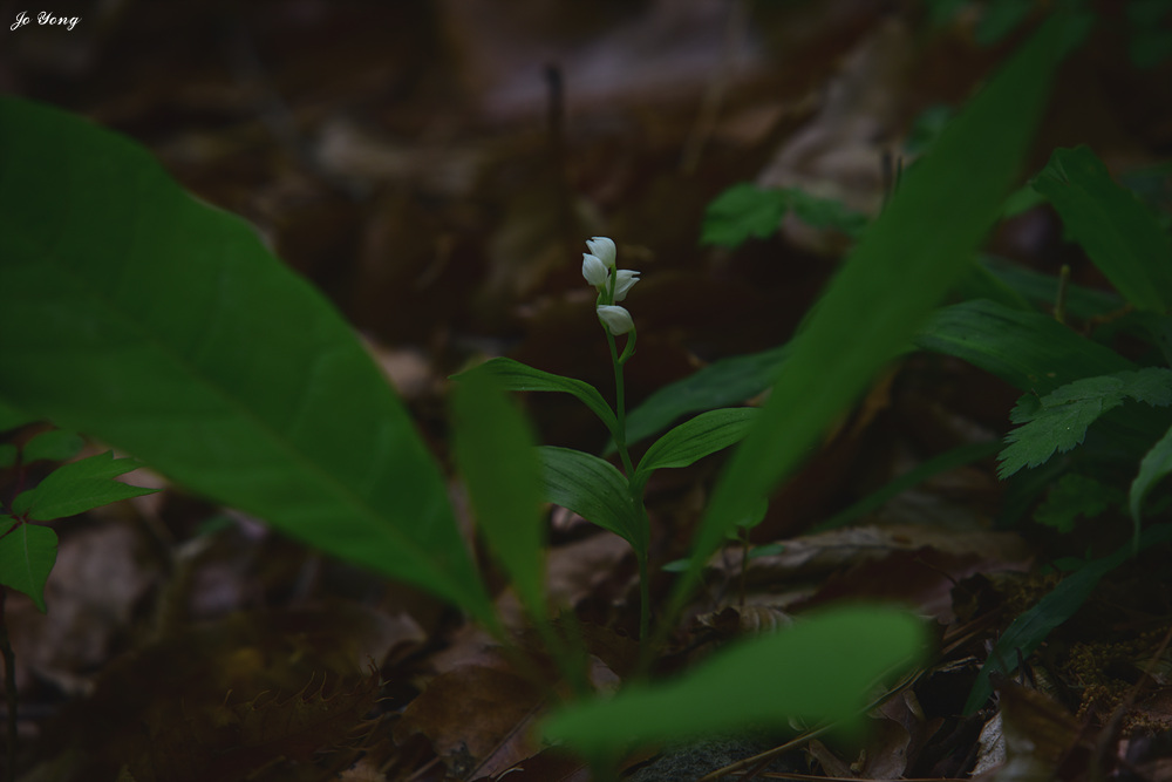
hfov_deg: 4.9
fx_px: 13674
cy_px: 391
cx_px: 586
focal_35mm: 420
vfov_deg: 3.3
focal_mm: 420
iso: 200
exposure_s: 1/100
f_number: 8
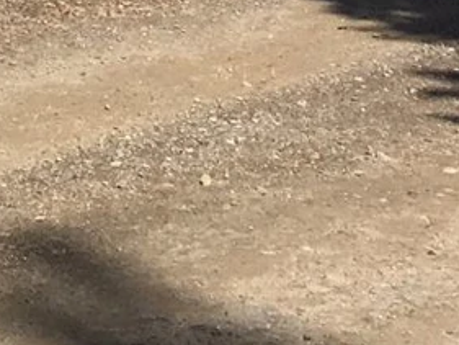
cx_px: -570
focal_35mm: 198
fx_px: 2627
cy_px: -786
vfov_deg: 6.6
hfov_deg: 9.1
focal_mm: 4.15
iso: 25
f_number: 2.2
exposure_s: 1/2024
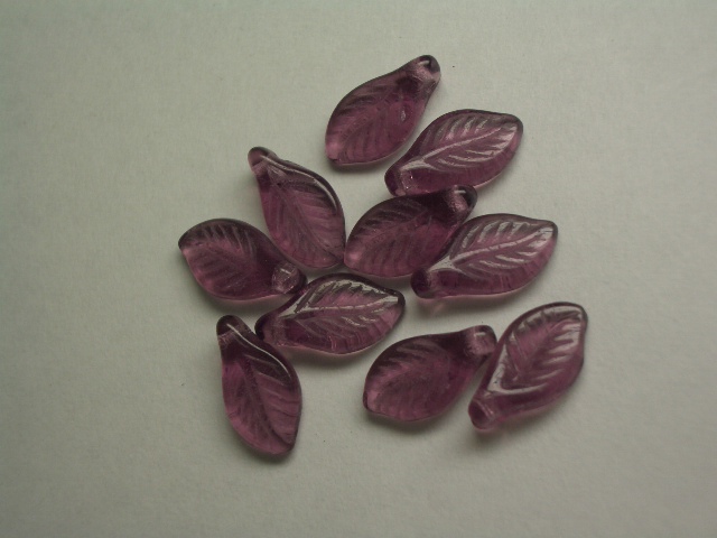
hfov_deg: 31.2
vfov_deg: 23.7
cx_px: 358
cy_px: 269
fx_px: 1284
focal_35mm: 62
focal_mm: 10.2
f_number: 3.5
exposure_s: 1/320
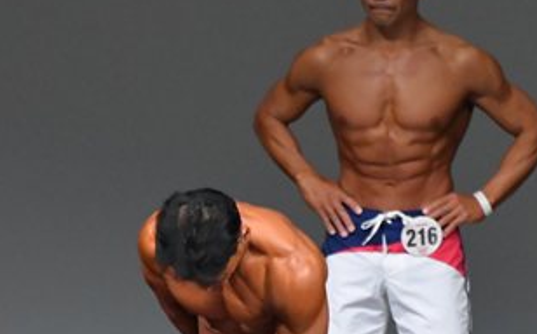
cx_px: 255
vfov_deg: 1.4
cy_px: 400
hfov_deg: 2.2
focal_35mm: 962
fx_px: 14069
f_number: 5.6
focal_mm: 250
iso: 5000
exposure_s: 1/400
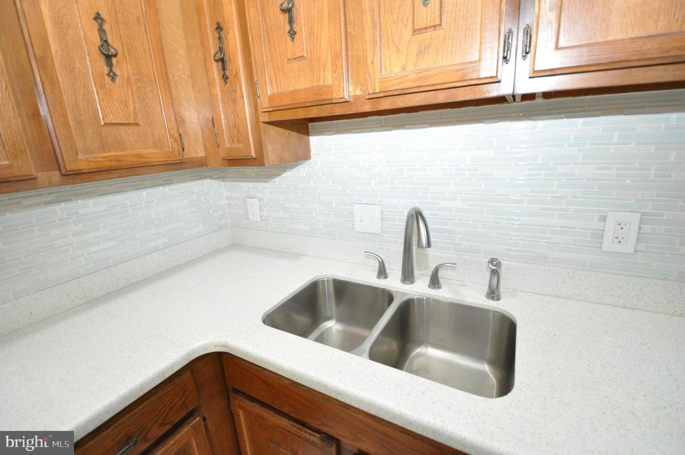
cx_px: 342
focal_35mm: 15
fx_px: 285
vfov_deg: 77.2
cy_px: 228
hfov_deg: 100.5
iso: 800
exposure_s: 1/60
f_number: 4
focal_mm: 10
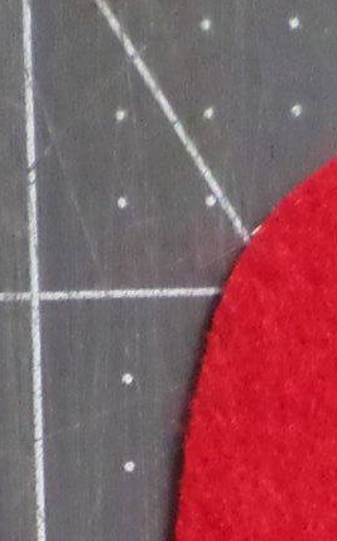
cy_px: 815
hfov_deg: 10.7
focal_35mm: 119
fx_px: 1751
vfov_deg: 16.0
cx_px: 482
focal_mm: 4.5
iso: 480
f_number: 2.5
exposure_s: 1/30
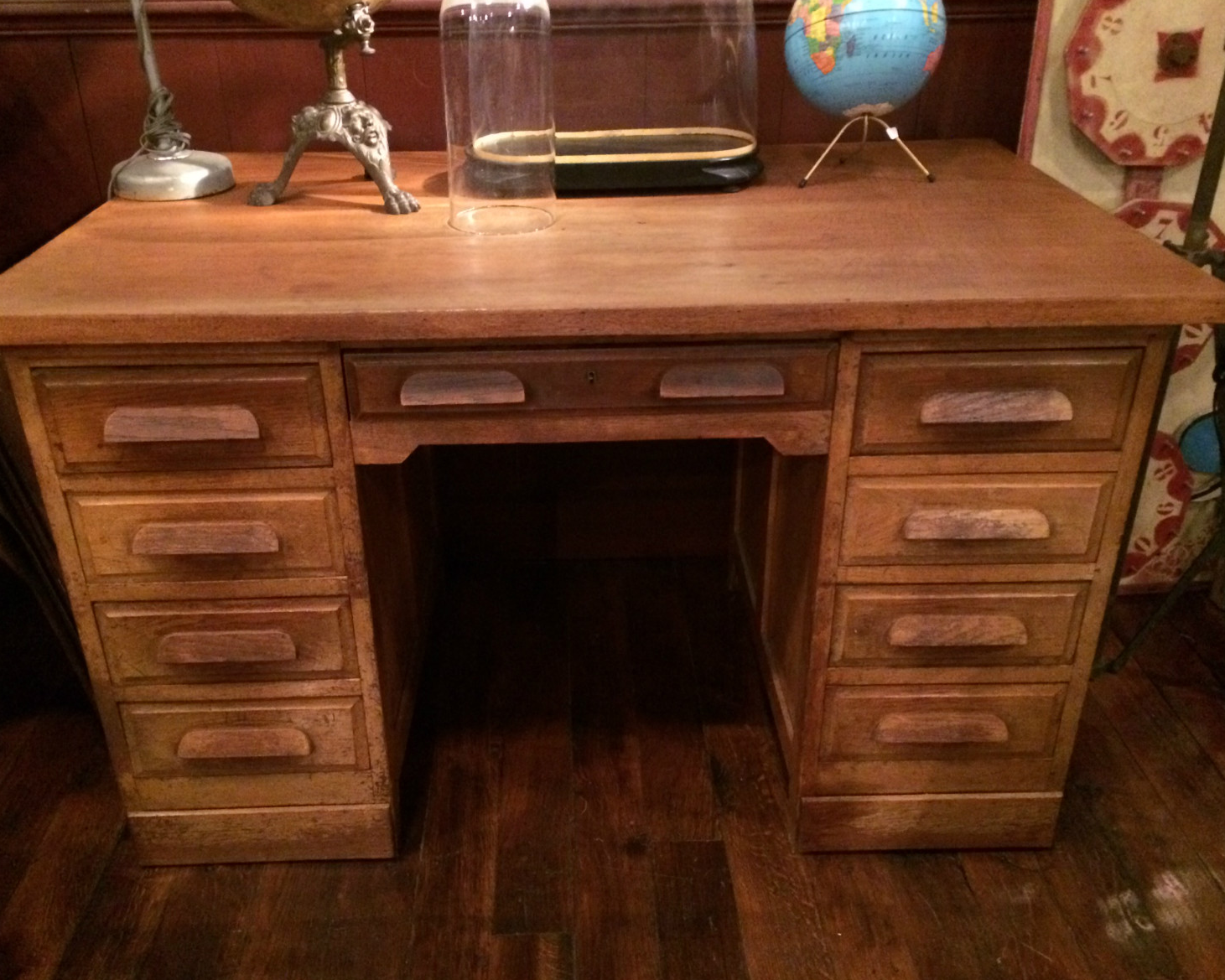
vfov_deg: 47.1
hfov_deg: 57.2
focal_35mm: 31
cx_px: 593
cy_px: 480
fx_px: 1124
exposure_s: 1/17
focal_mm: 4.15
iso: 500
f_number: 2.2
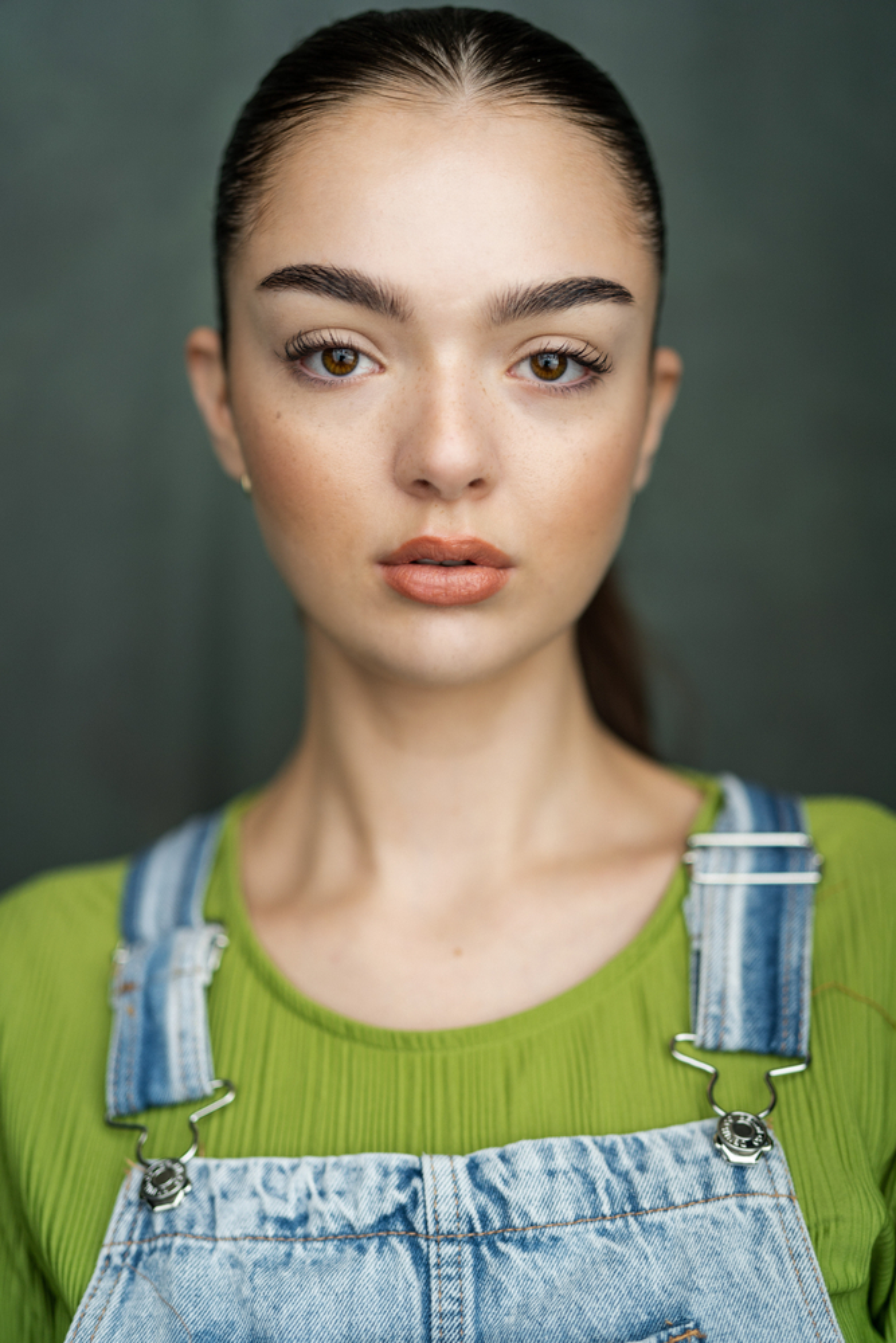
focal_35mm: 50
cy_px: 672
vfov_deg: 39.6
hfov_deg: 27.0
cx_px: 448
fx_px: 1866
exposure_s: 1/200
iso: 125
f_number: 1.4
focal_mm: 50
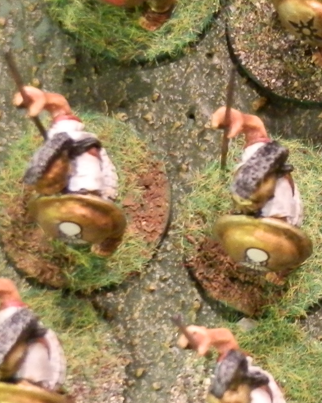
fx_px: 2323
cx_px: 616
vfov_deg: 9.9
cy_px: 121
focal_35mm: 195
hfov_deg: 7.6
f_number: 3.7
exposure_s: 1/8
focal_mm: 10.99
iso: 320
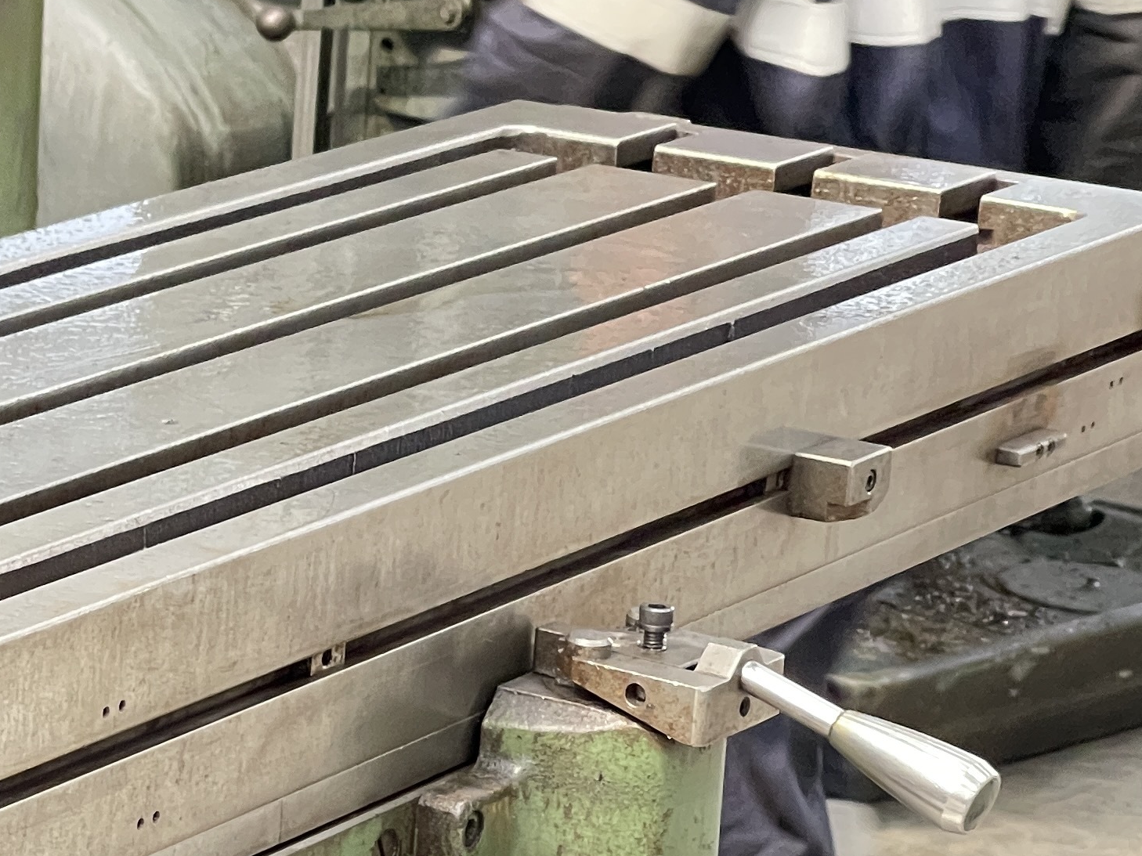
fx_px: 5838
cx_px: -320
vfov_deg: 8.4
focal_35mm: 177
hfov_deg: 10.9
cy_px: 497
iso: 320
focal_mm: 7.5
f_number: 2.2
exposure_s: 1/60
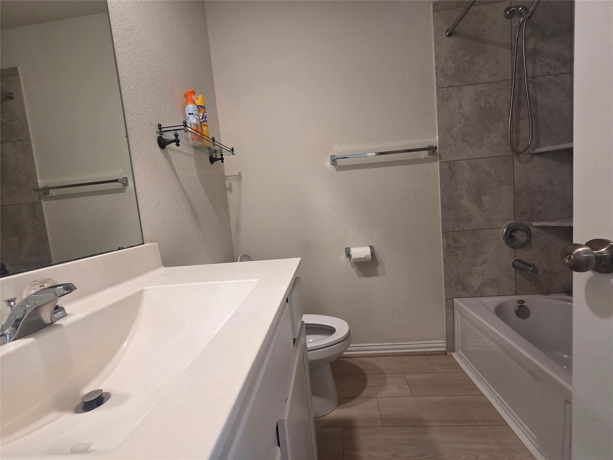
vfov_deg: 89.9
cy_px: 230
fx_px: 230
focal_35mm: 13
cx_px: 306
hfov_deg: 106.2
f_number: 2.2
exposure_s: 1/60
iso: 200
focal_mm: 2.2
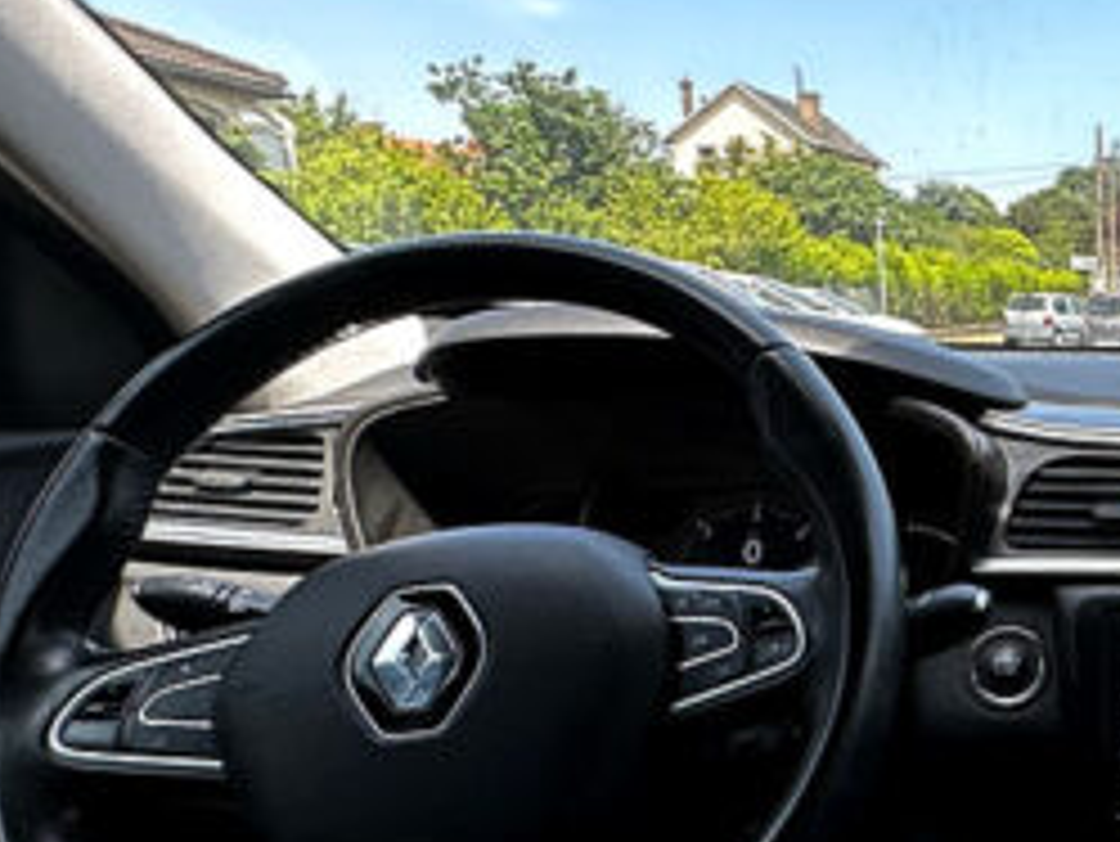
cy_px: 635
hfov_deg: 34.2
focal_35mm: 45
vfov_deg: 31.6
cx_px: 1331
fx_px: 1457
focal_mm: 2.22
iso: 50
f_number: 2.2
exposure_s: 1/496
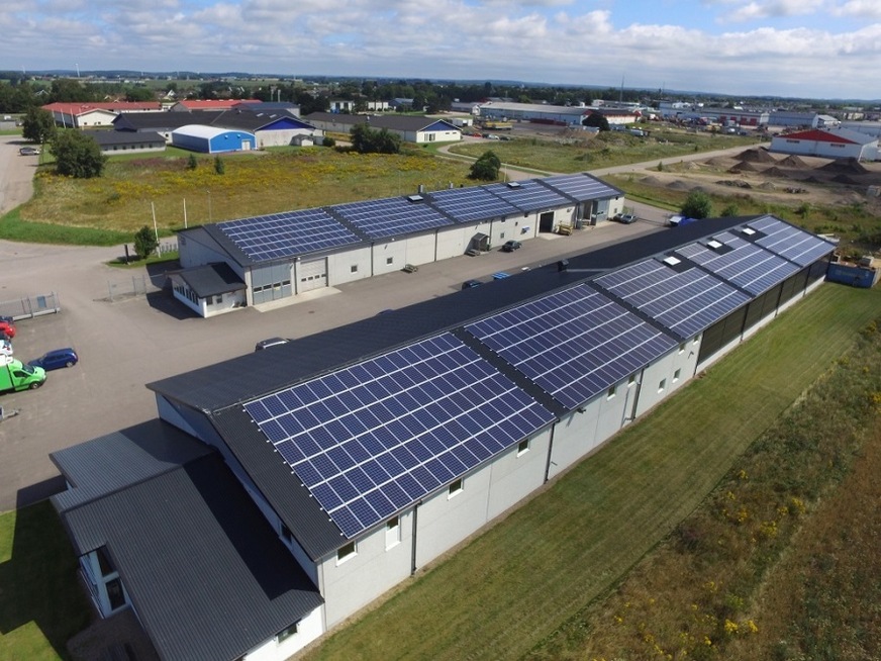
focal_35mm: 20
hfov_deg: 81.7
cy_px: 330
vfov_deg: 66.0
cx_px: 440
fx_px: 509
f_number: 2.8
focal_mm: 3.61
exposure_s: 1/1572
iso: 100
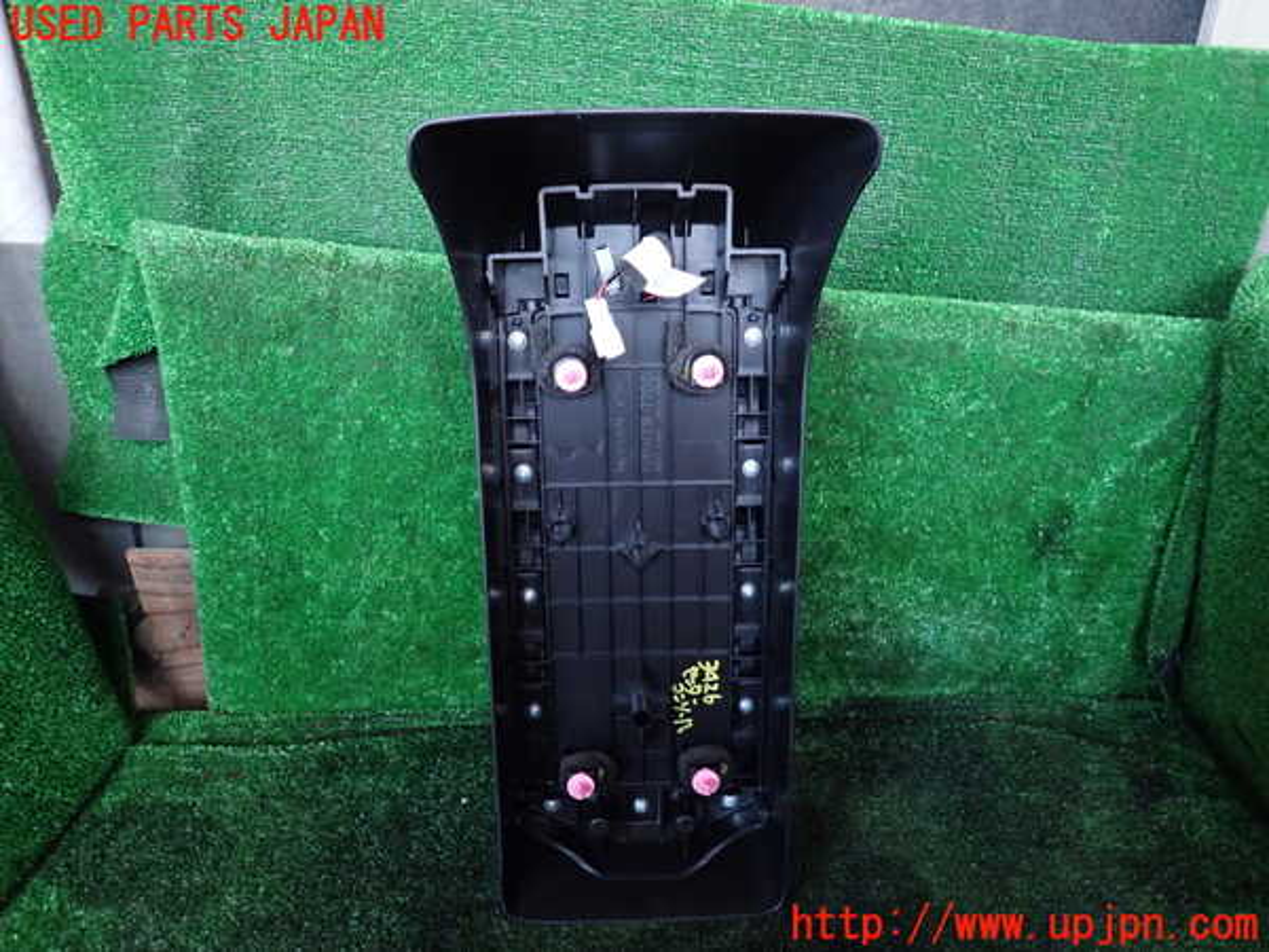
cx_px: 634
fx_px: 916
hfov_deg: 69.4
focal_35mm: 25
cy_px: 476
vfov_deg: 54.9
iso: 800
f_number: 2
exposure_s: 1/20
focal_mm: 4.5
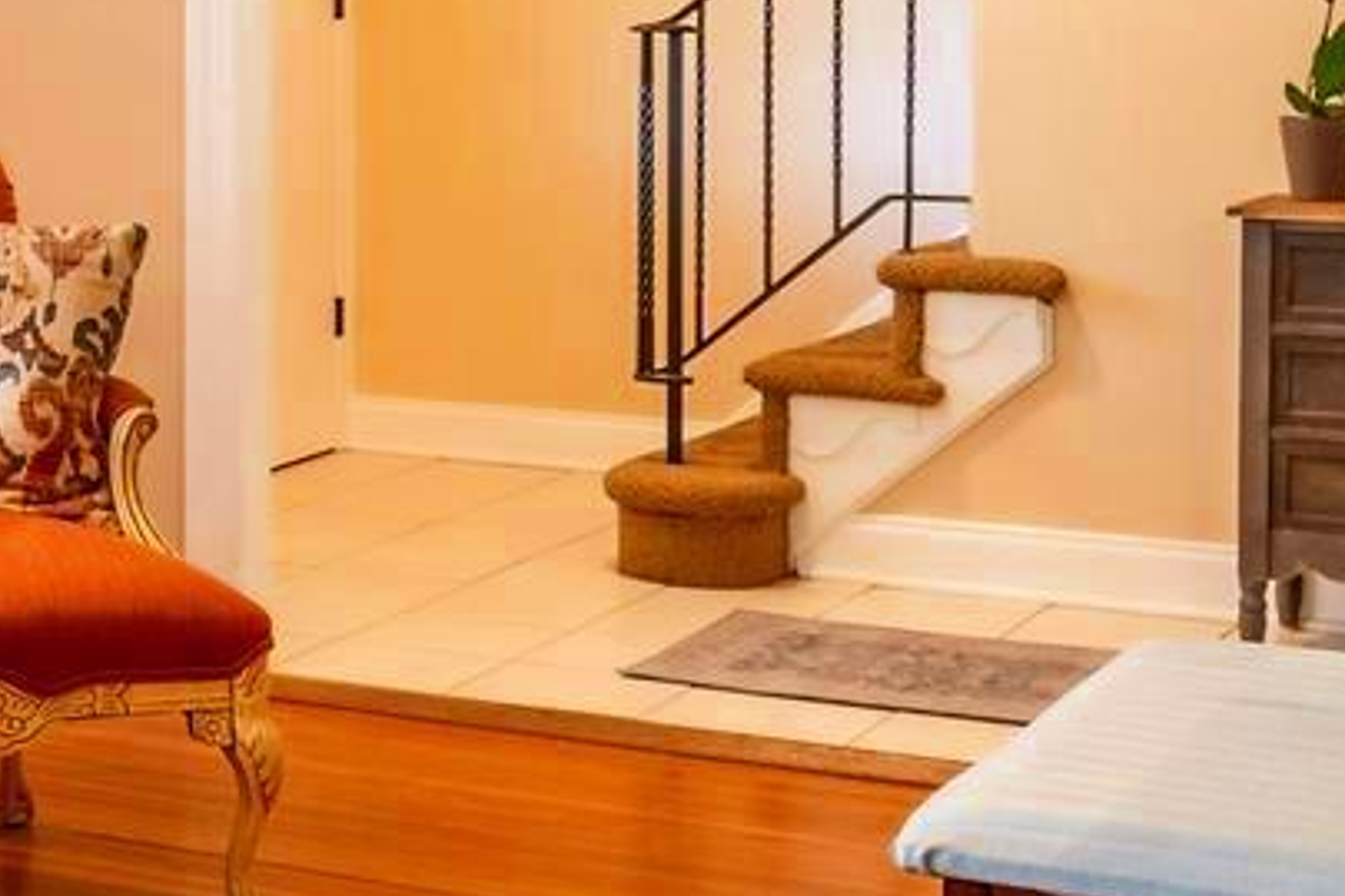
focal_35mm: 86
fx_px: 3213
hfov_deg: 21.4
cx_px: -399
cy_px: -41
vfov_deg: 15.5
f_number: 5
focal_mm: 17
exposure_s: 1/125
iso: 320
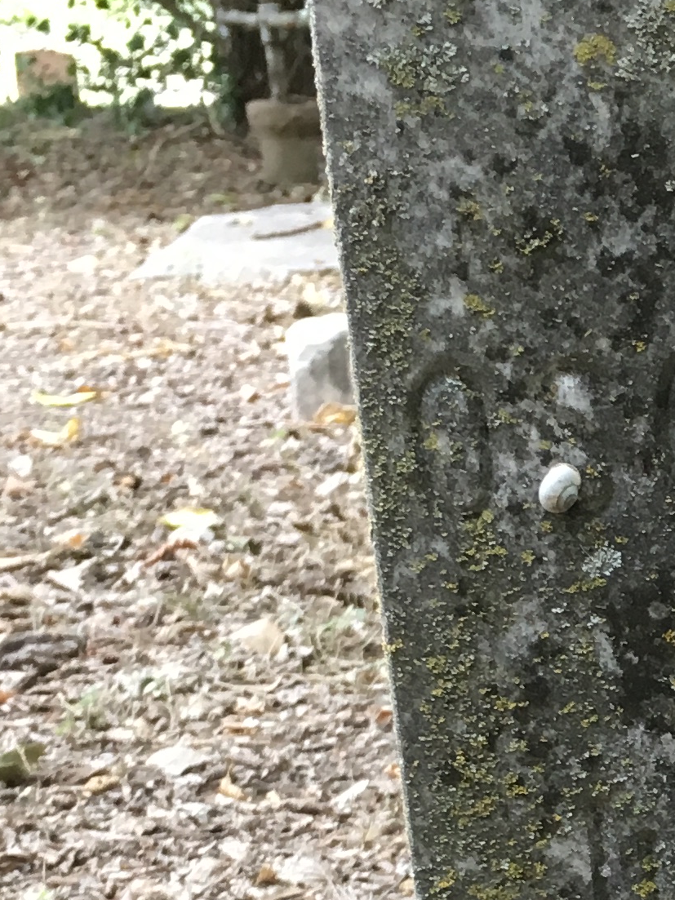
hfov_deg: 13.0
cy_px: 951
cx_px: 1094
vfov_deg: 18.0
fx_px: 2756
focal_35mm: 106
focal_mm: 4.15
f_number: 2.2
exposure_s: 1/30
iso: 64
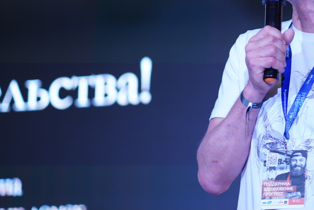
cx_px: 250
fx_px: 1614
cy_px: 39
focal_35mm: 185
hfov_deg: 11.1
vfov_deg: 7.4
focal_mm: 85
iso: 640
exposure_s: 1/125
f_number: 1.8
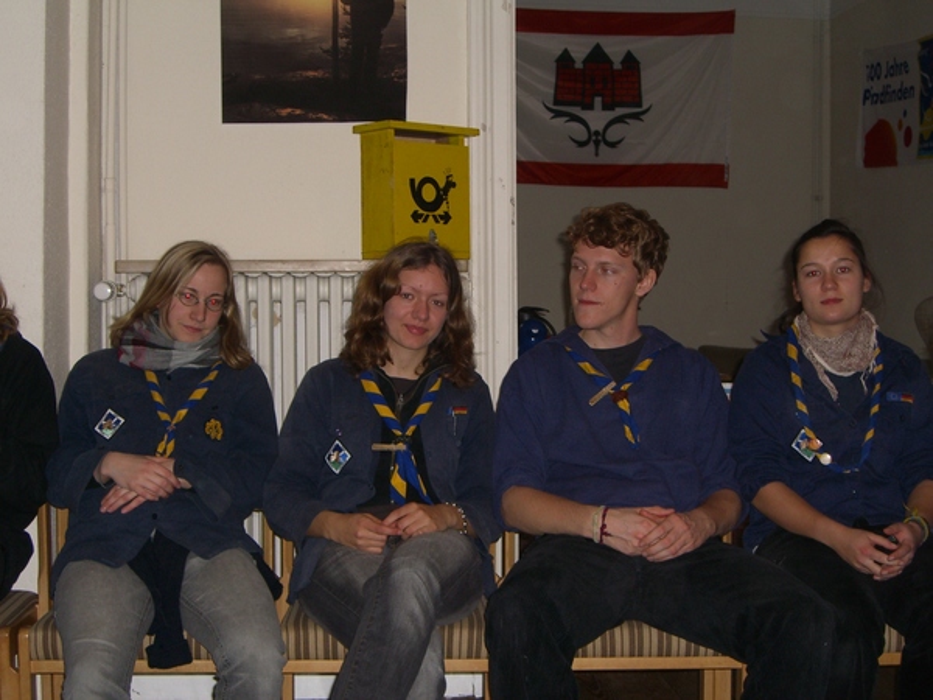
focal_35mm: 57
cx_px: 466
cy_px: 350
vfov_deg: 25.7
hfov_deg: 33.8
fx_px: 1536
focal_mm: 11.8
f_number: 3.6
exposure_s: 1/60
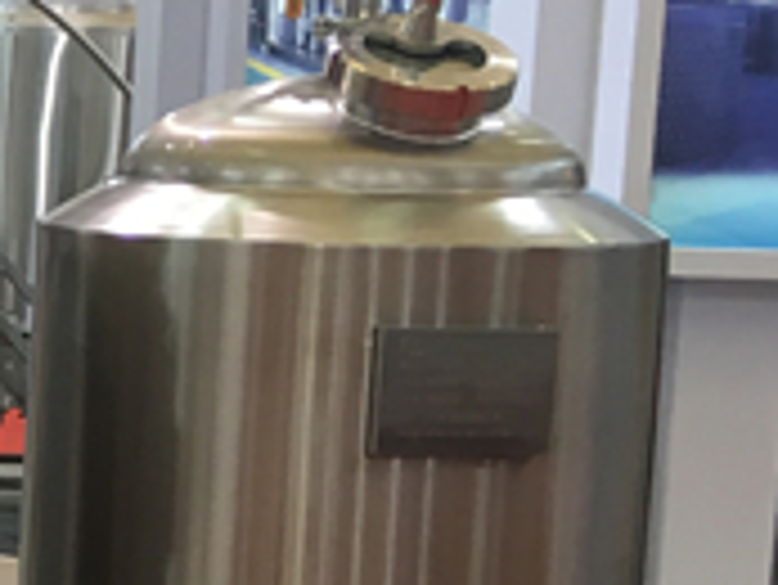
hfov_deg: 12.5
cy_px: 468
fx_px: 3014
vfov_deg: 11.0
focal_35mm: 134
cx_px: -890
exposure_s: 1/33
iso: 25
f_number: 2.2
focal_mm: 4.15
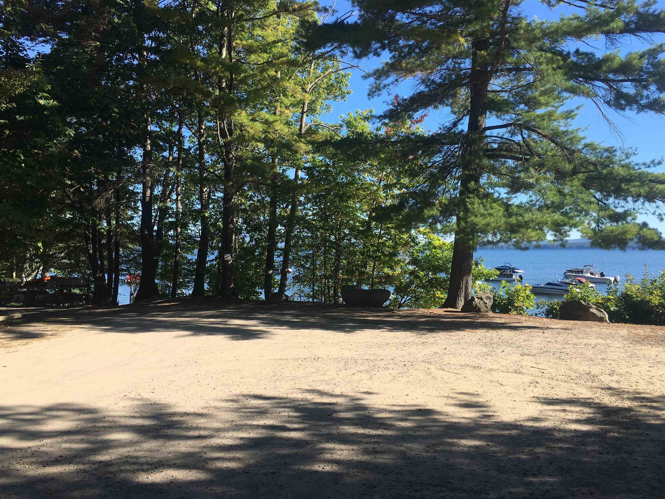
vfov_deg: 48.2
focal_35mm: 29
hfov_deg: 61.7
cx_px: 332
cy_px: 250
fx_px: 557
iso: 25
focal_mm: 4.15
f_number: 2.2
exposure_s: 1/801
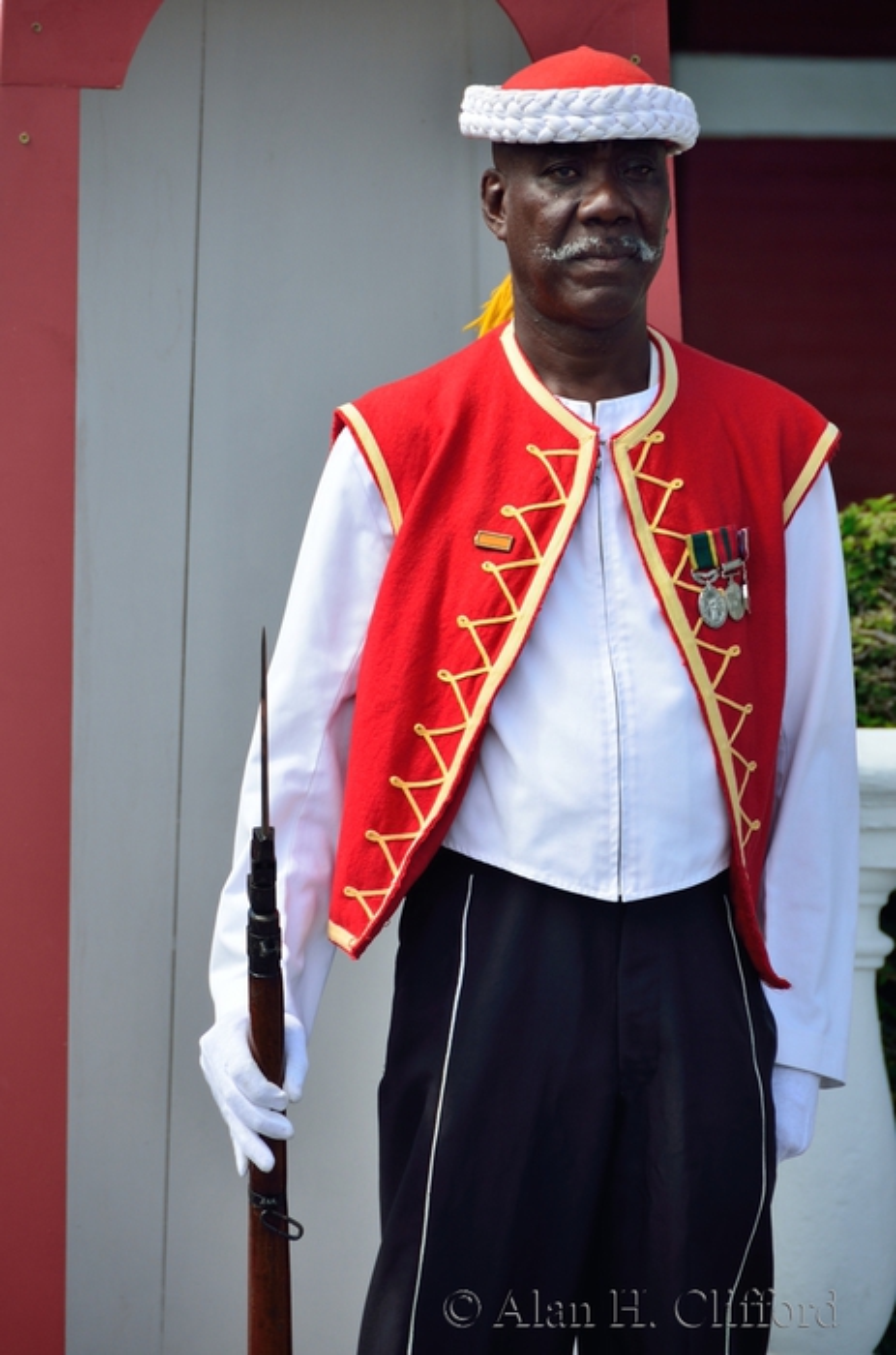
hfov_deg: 4.6
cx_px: 448
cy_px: 678
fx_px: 11261
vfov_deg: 6.9
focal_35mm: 300
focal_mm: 200
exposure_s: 1/250
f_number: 5.6
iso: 100
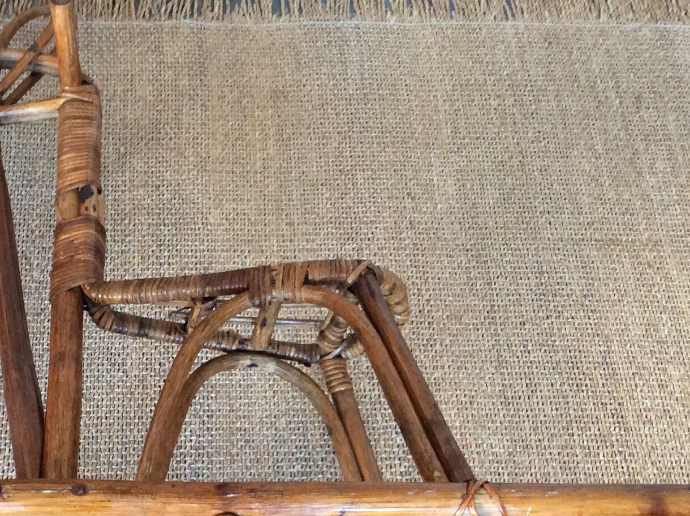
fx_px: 1353
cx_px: 182
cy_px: 390
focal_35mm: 68
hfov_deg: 28.2
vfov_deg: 21.4
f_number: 2.4
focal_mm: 3.3
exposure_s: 1/25
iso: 125
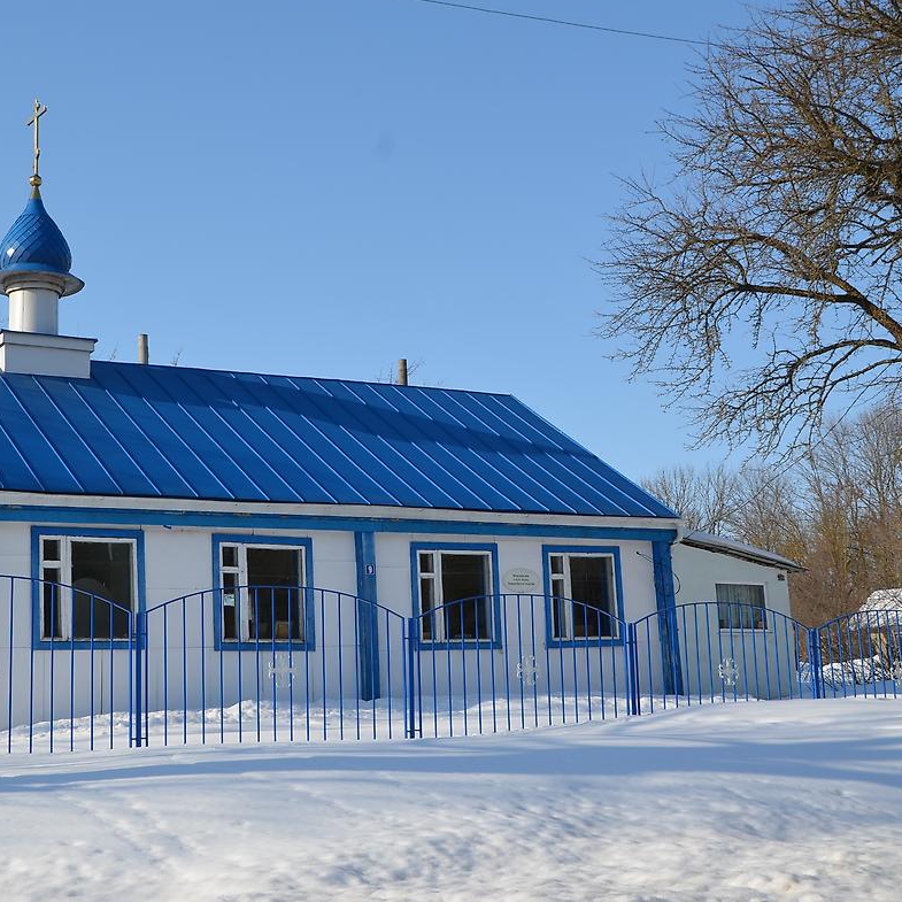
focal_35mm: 49
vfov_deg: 34.9
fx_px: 1434
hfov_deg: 34.2
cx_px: 224
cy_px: 449
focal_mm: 25
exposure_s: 1/320
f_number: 9
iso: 100
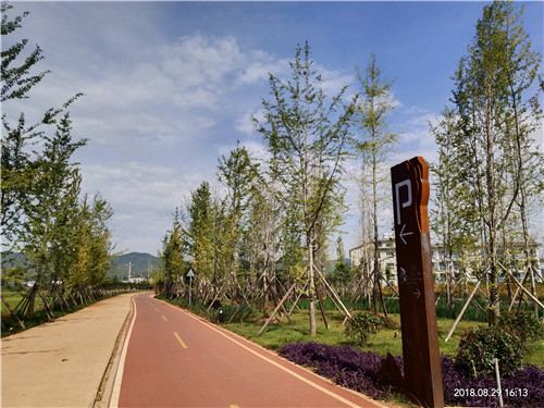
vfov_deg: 46.8
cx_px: 272
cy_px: 204
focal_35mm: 30
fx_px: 471
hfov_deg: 60.0
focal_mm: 3.95
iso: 51
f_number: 1.8
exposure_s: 1/1919
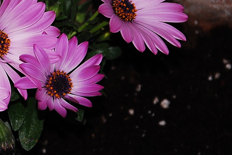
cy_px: 7
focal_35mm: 407
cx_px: -43
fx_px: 2626
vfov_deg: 3.4
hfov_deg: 5.0
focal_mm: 80
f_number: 5.6
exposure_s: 1/60
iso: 100
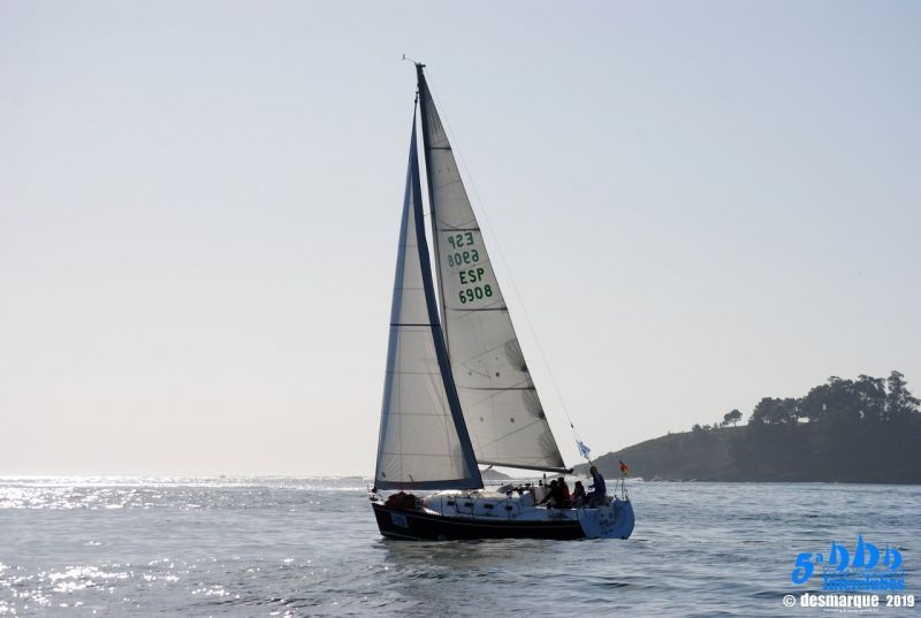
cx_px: 460
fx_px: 2769
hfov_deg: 18.9
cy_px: 309
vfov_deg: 12.7
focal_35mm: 108
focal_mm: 72
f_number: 7.1
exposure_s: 1/800
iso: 100
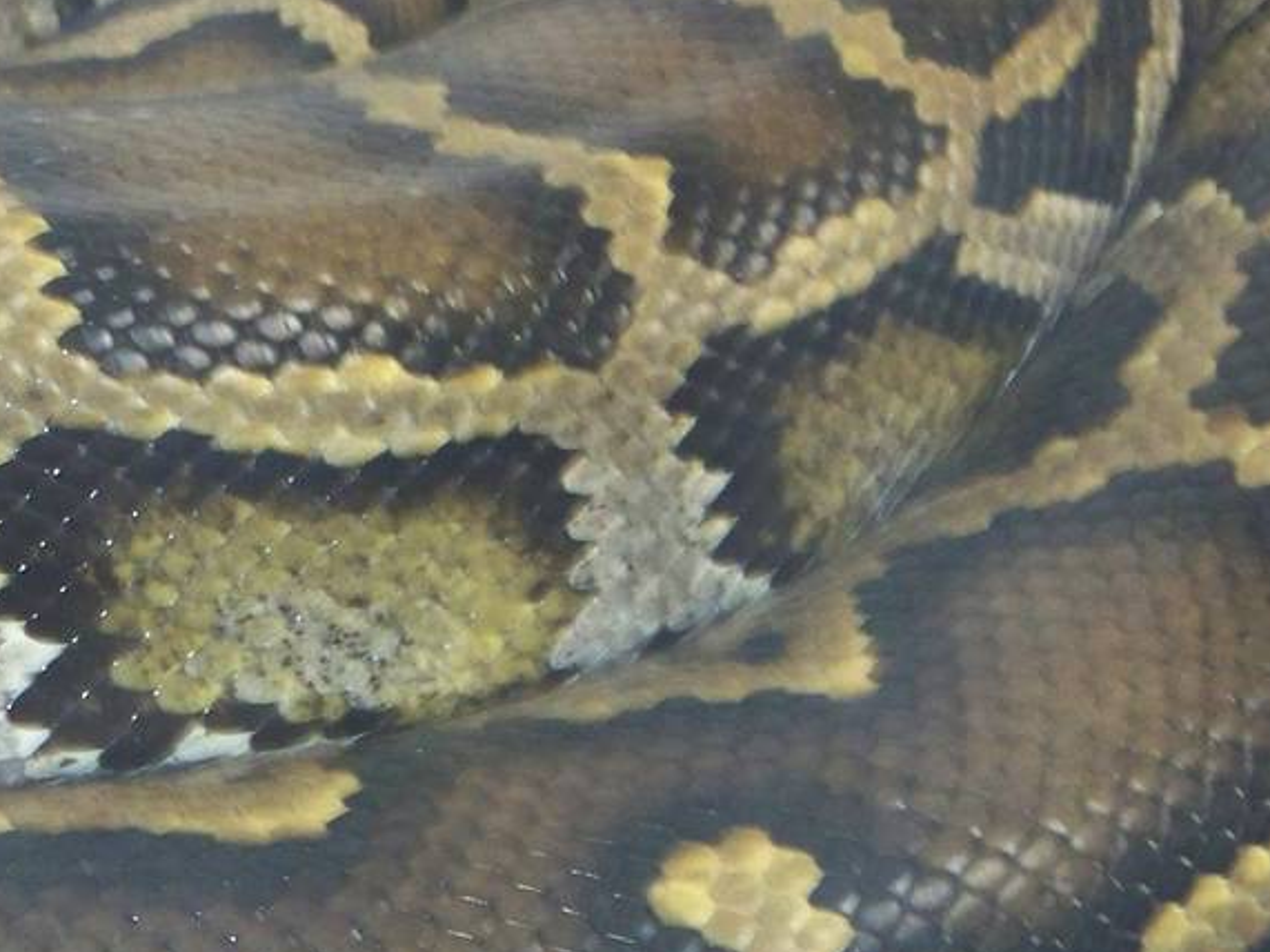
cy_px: 360
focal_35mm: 384
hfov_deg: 5.2
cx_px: 96
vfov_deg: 3.9
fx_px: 14085
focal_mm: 22.2
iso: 200
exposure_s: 1/30
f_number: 3.2
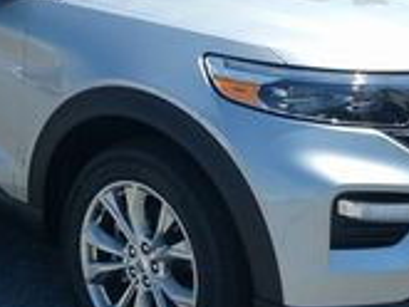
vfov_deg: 17.4
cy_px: 121
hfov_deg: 22.9
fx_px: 1005
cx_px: 151
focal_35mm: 85
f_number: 3.7
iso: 80
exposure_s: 1/500
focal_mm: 6.3
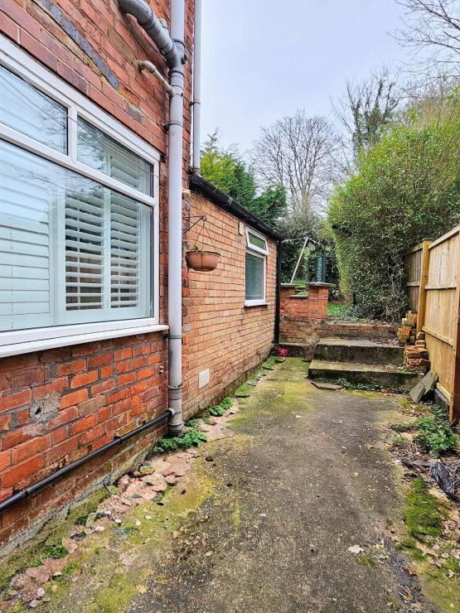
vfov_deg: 87.7
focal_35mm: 18
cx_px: 235
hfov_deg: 71.6
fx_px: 319
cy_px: 314
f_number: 2.2
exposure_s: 1/100
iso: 64
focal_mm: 2.2
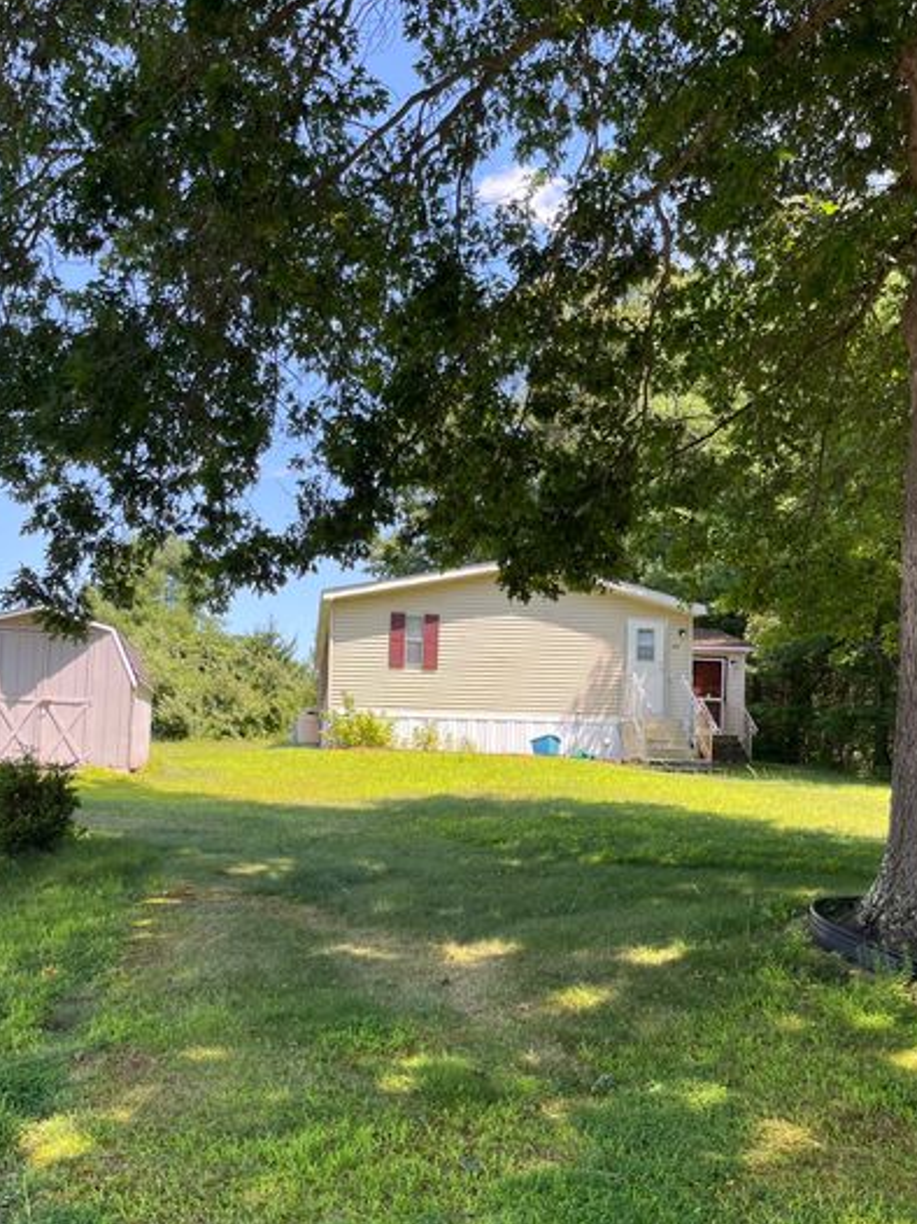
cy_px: 739
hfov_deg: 42.9
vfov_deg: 54.9
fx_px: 1167
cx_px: 452
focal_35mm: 33
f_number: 1.6
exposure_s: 1/571
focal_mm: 5.1
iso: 50
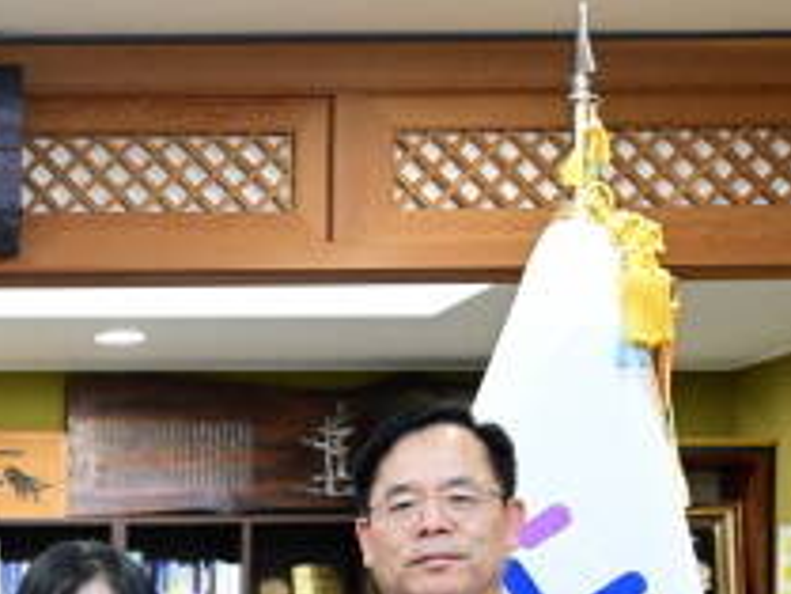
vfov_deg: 14.3
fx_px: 2286
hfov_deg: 17.9
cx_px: -327
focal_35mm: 100
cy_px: 740
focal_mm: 34
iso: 2000
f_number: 4
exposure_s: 1/160
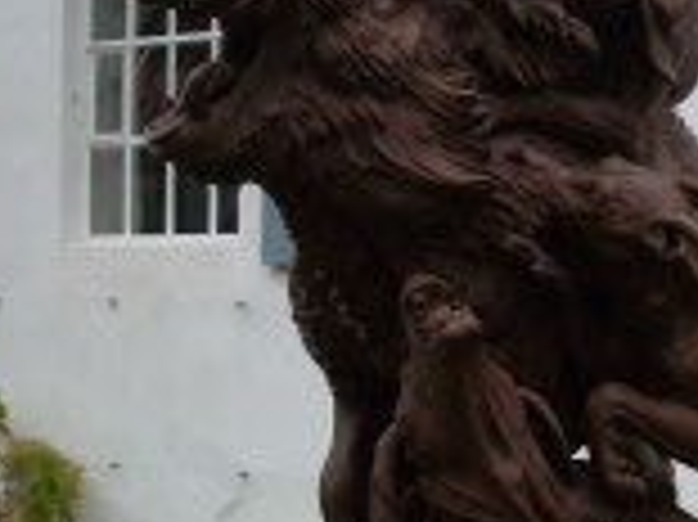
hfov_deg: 24.5
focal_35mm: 79
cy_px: 423
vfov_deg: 18.5
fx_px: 1592
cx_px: 513
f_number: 2.6
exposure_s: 1/100
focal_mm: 5.8
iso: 200
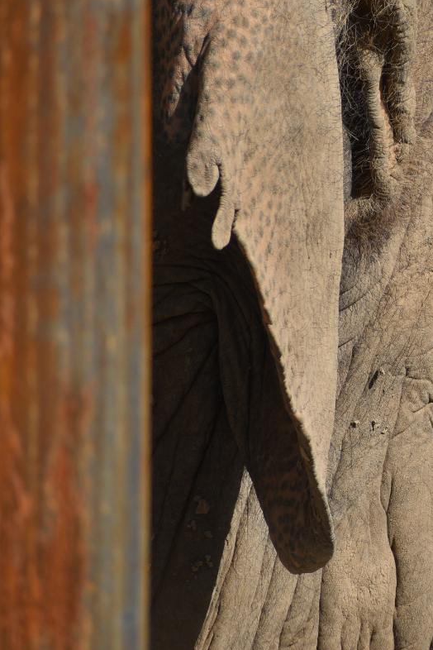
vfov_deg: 2.2
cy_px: 219
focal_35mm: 928
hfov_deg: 1.5
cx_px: 589
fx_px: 16741
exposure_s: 1/800
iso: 200
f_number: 7.1
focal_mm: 300
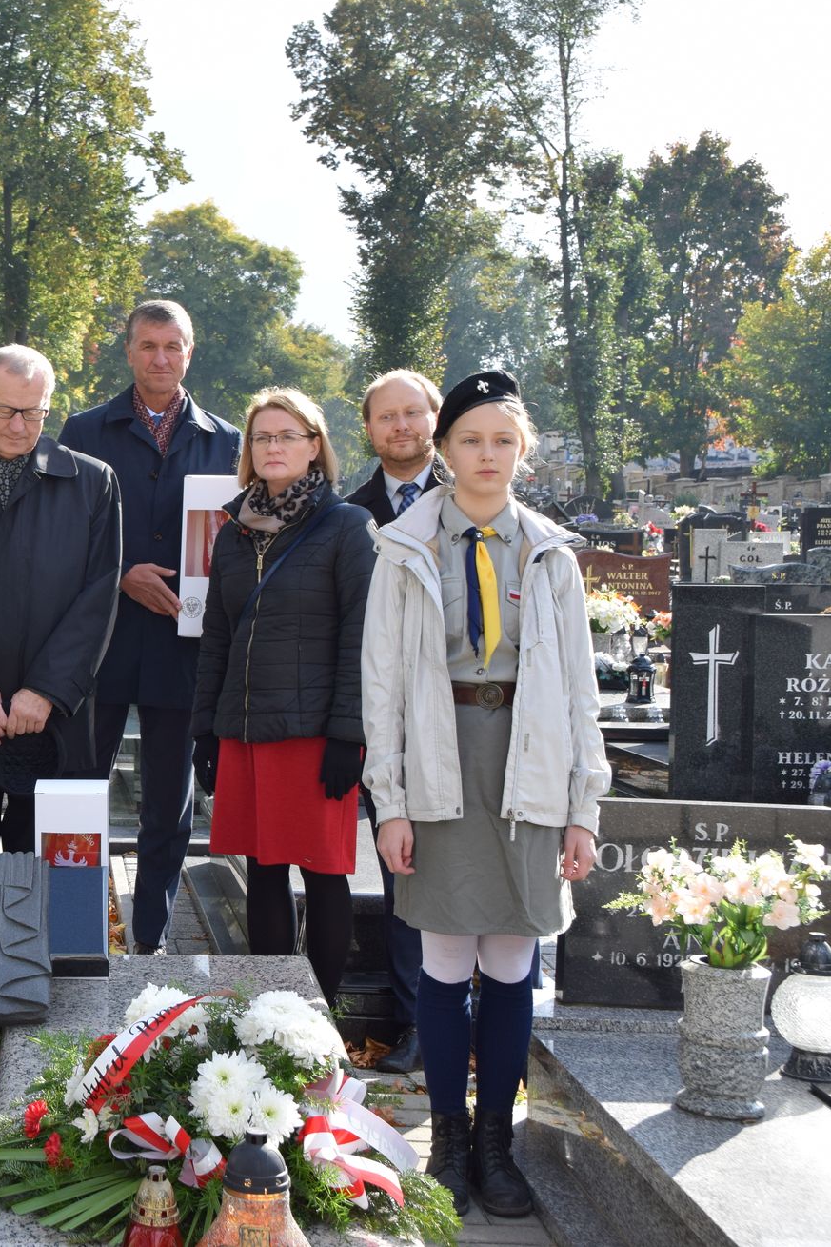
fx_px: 1904
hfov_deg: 23.2
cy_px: 613
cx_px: -74
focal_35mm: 55
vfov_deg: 36.2
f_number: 8
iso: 320
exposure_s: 1/250
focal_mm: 24
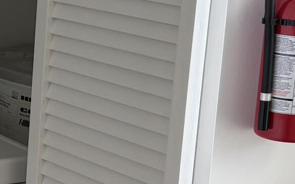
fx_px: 1133
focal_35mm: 141
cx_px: -114
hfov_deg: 14.1
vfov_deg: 9.3
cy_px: 131
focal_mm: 5.96
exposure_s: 1/121
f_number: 1.6
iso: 80
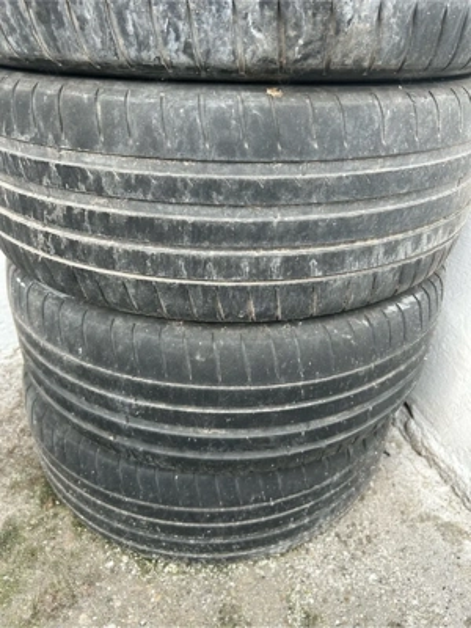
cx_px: 236
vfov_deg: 67.3
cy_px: 314
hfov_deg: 53.1
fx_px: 472
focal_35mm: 26
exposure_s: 1/342
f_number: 1.5
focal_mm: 5.7
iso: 50
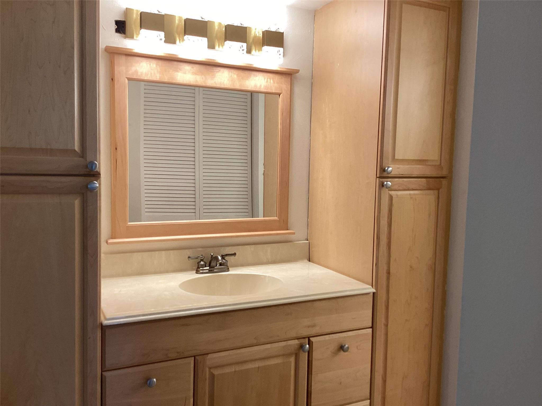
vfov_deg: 45.4
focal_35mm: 31
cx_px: 271
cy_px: 203
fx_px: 485
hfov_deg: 58.4
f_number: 2.4
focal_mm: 3.3
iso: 80
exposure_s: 1/60
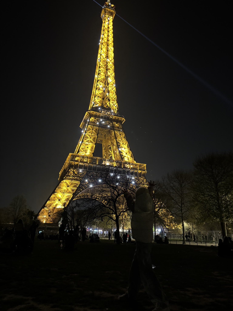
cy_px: 156
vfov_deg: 71.6
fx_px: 215
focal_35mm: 24
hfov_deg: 56.8
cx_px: 116
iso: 1600
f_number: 1.78
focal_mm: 6.76
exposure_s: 1/30
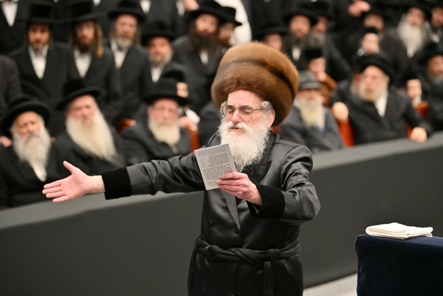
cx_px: 222
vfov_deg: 11.8
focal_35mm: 116
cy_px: 148
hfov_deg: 17.6
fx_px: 1428
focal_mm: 116
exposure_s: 1/200
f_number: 2.8
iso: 320
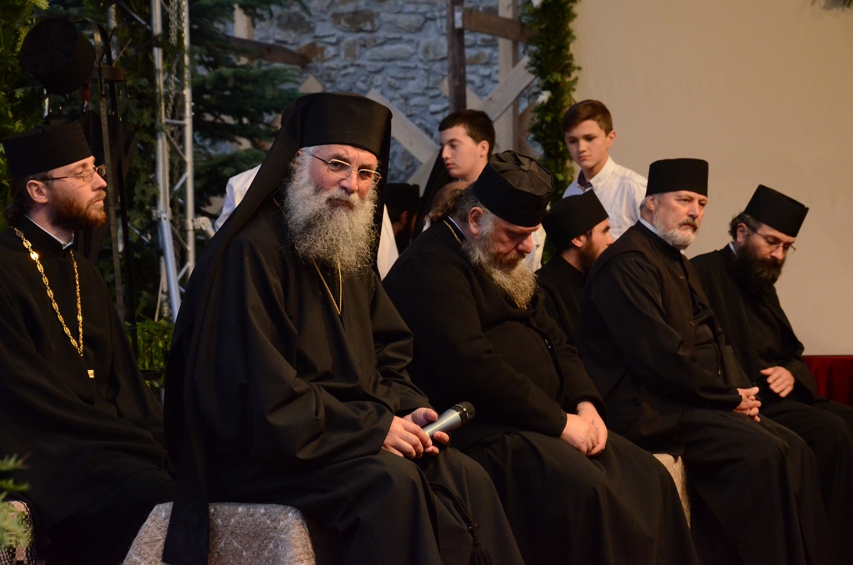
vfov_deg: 11.4
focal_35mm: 120
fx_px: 2837
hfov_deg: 17.1
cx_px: 426
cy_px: 282
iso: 3200
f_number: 7.1
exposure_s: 1/125
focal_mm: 80
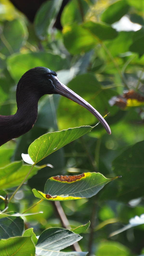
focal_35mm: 711
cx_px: -8
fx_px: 4828
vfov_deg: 3.0
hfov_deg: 1.7
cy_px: 128
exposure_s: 1/800
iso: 800
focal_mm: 300
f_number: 5.6
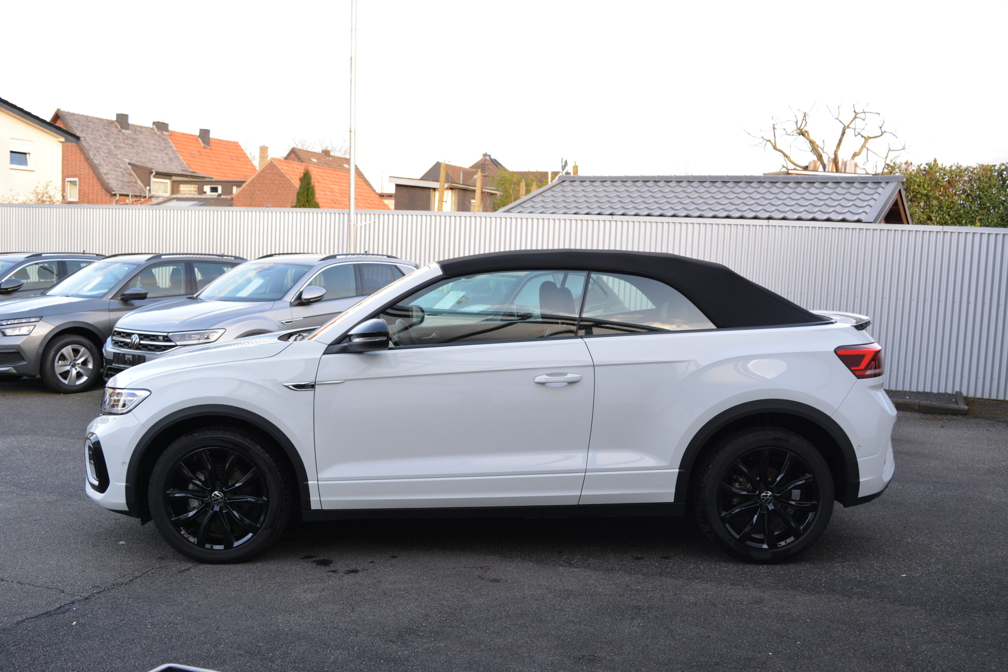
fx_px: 924
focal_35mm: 33
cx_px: 504
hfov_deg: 57.2
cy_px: 336
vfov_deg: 40.0
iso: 320
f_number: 5.6
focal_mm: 22
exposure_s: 1/125
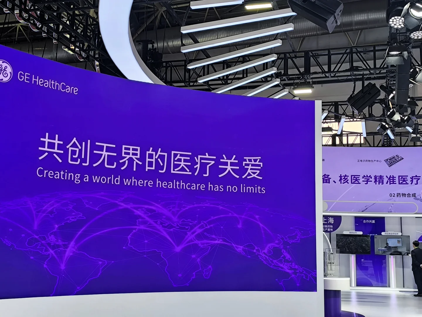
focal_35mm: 44
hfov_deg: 42.9
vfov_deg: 32.9
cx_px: 211
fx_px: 536
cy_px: 158
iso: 50
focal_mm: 6.14
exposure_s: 1/125
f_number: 1.65
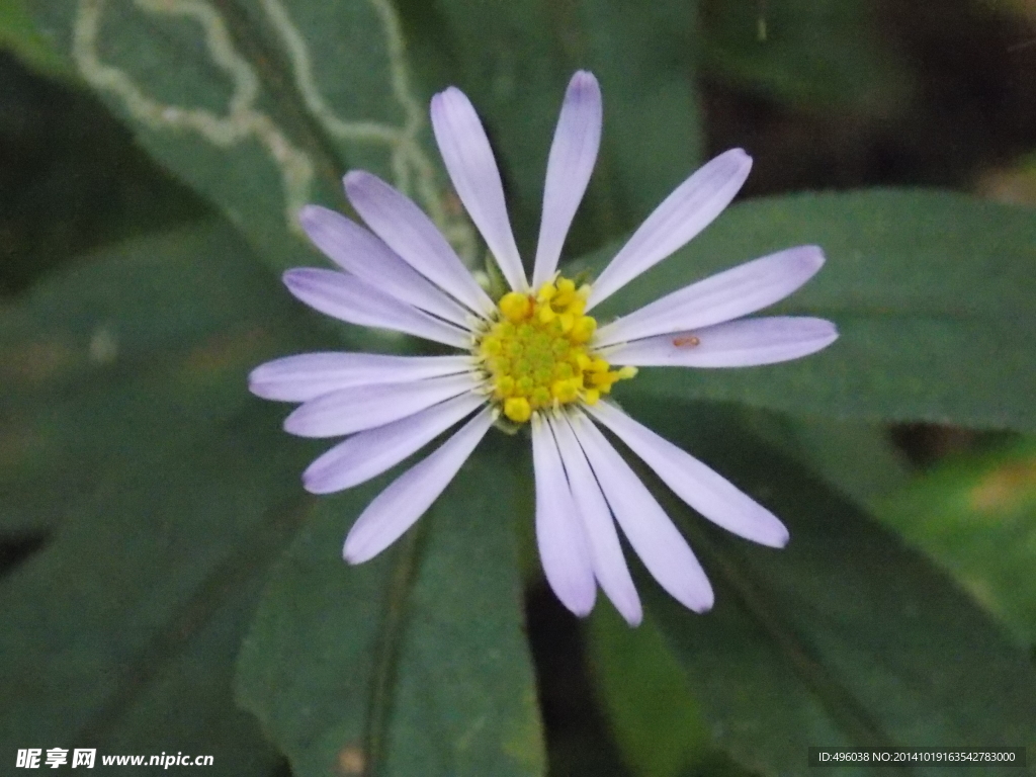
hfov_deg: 16.7
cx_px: 518
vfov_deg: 12.6
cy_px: 388
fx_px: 3532
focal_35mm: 118
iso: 1250
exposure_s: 1/125
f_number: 4.8
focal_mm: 20.9
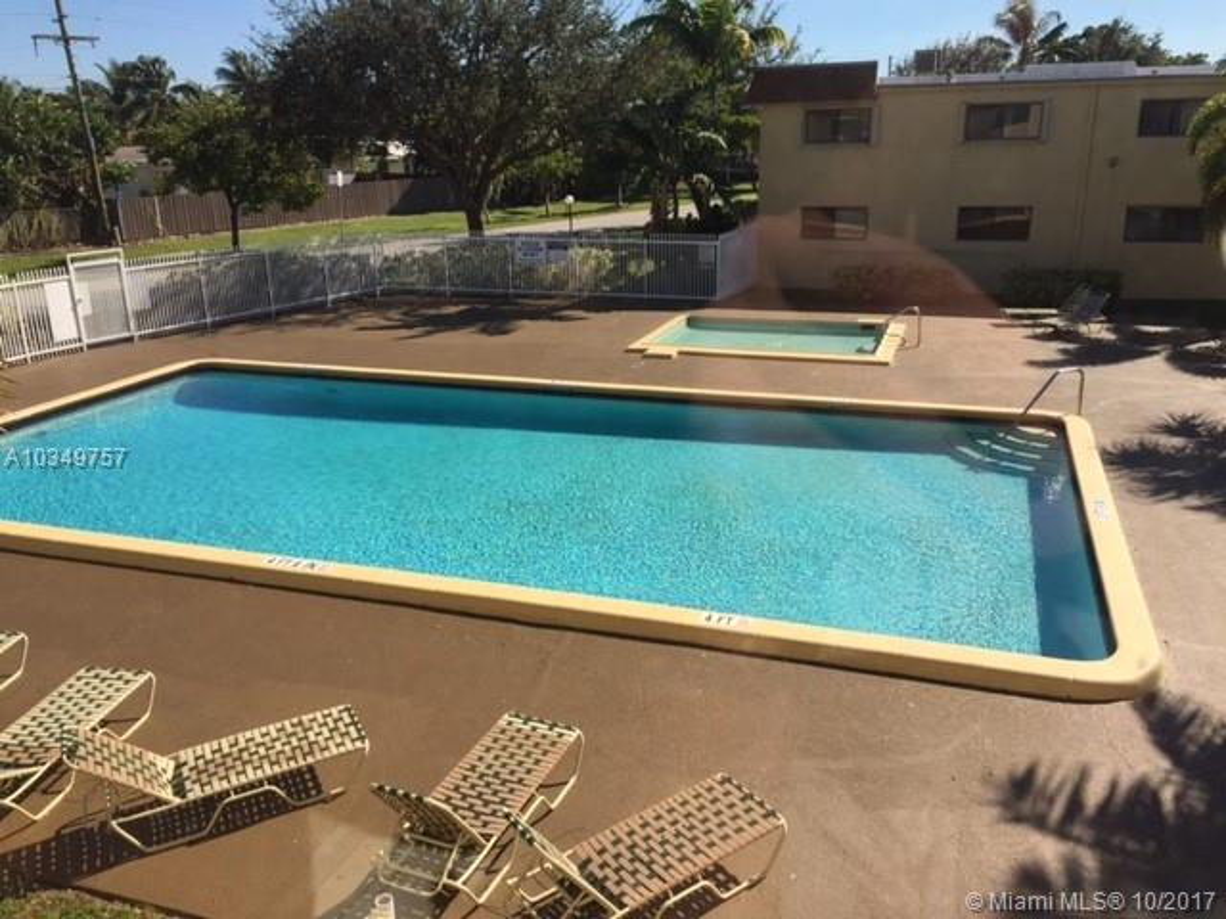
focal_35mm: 29
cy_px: 460
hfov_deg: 61.7
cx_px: 613
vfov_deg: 48.2
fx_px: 1027
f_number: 2.2
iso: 32
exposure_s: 1/1412
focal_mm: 4.15
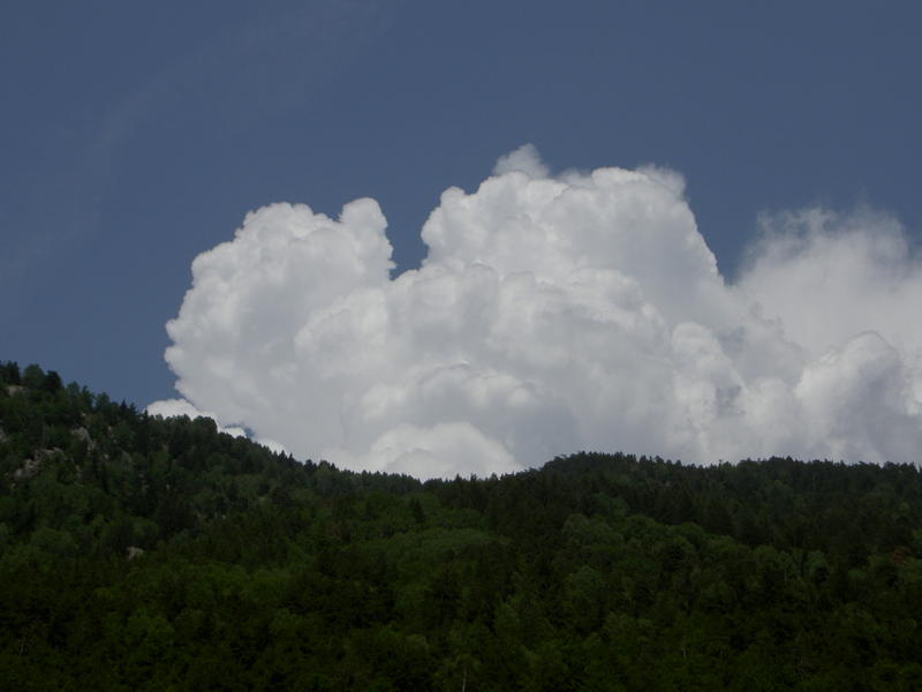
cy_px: 346
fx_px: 2237
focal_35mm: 84
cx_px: 461
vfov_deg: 17.6
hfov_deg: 23.3
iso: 50
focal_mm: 17.4
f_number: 6.8
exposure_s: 1/1000
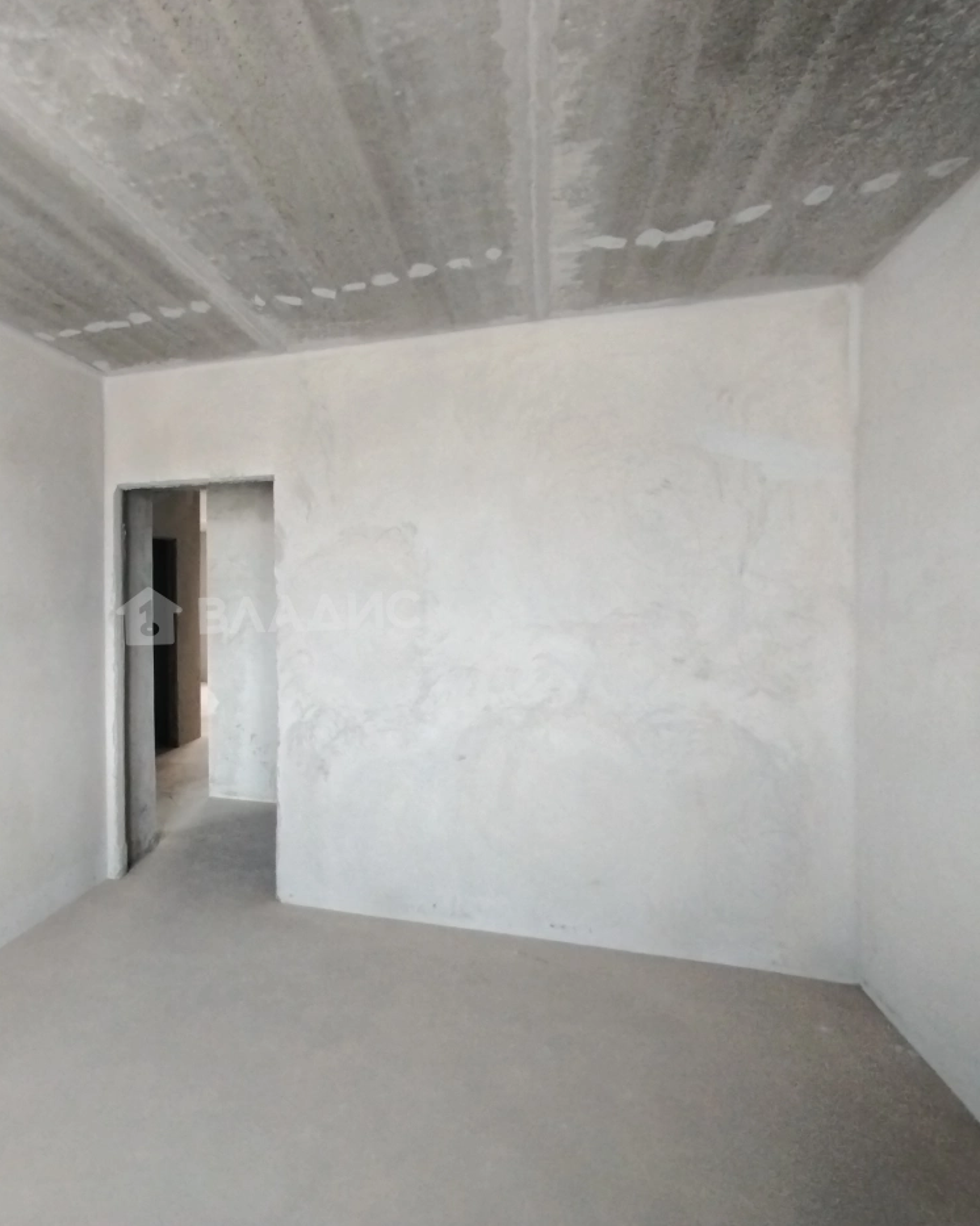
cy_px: 610
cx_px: 269
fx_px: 762
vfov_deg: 77.6
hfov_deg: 62.5
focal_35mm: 21
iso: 745
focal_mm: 1.68
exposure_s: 1/60
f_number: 2.2
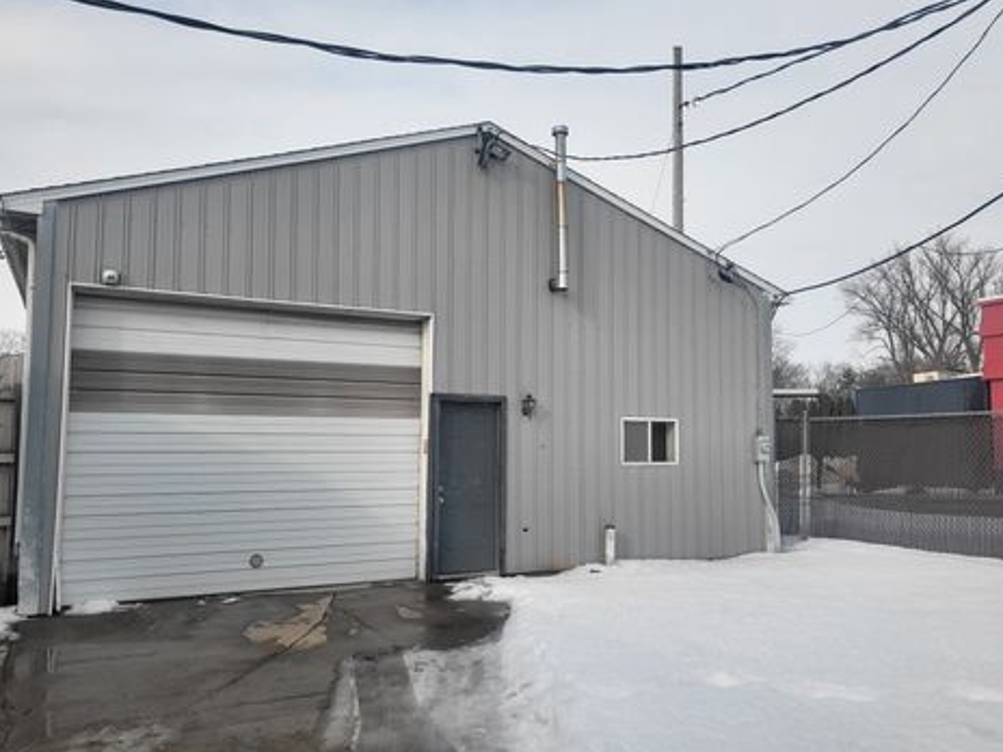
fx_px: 811
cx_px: 504
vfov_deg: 49.7
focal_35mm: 28
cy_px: 386
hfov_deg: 63.4
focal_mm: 5.4
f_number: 1.8
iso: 40
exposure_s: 1/2384
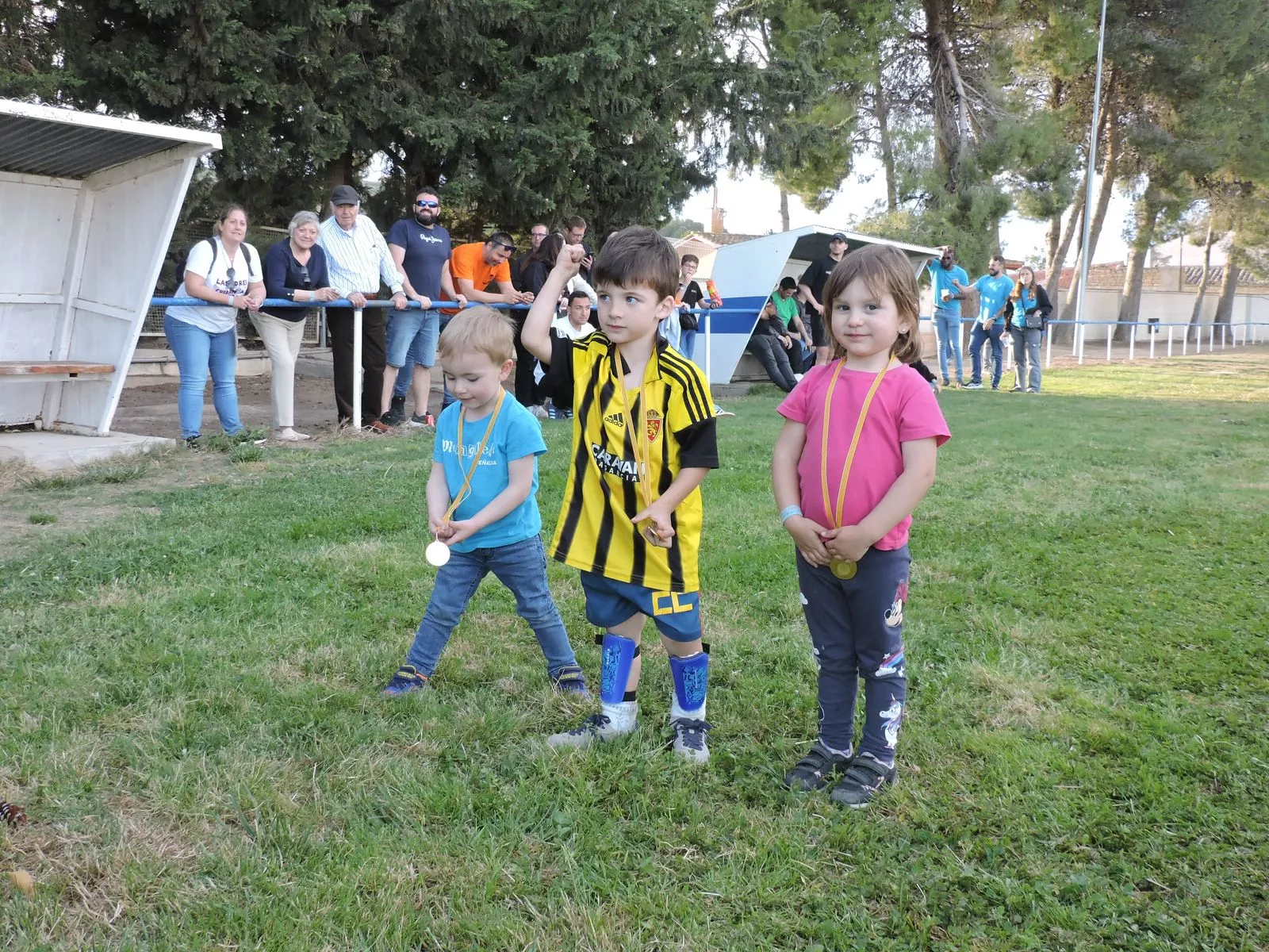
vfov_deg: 40.7
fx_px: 1283
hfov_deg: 52.6
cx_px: 634
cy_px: 476
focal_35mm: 35
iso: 400
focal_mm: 6.2
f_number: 3.3
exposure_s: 1/250
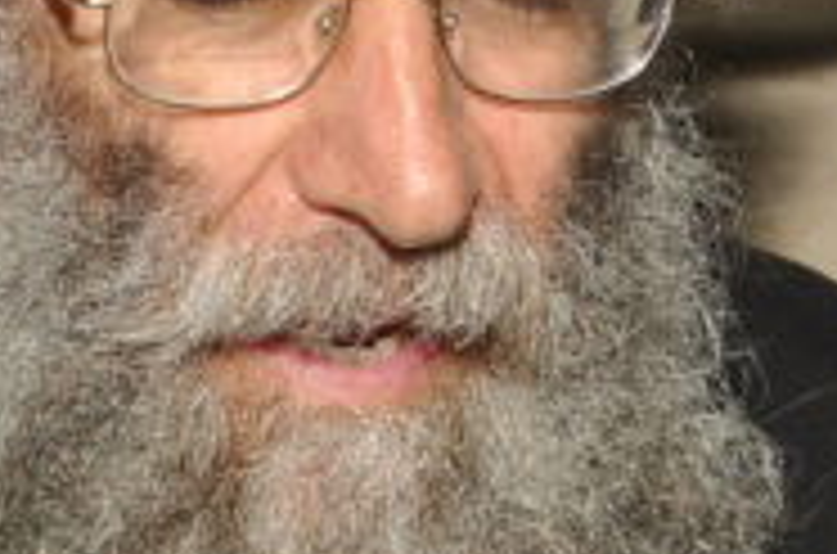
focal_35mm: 207
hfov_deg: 10.0
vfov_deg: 6.6
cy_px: 279
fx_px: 4795
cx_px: 392
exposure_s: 1/60
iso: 200
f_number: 7.1
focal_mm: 25
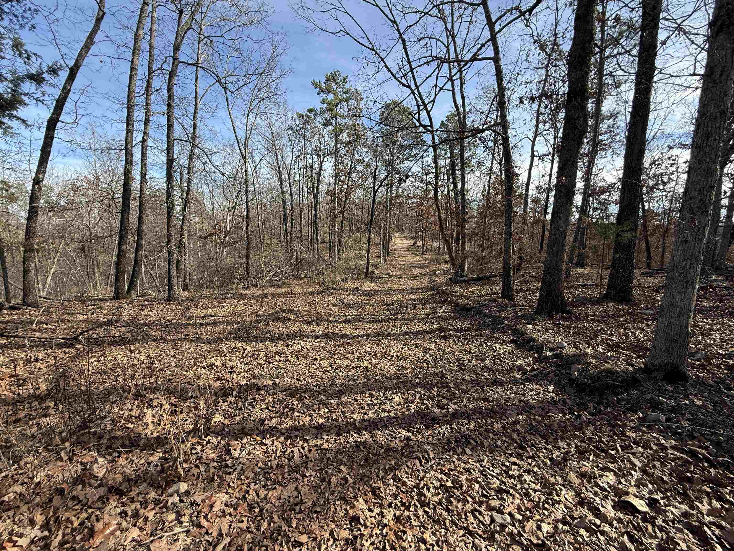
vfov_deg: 85.7
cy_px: 276
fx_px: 297
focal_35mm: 14
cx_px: 367
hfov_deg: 102.1
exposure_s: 1/644
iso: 64
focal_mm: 2.22
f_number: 2.2
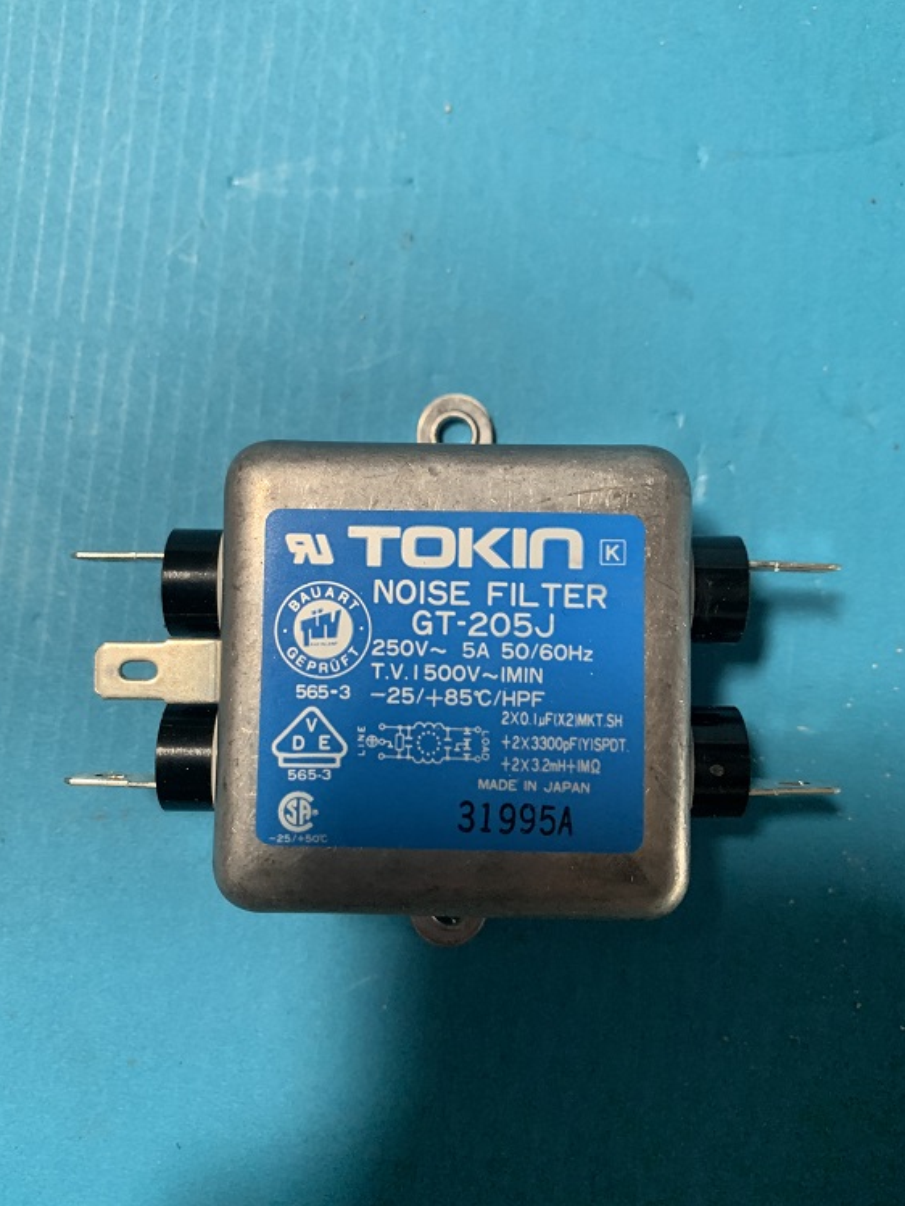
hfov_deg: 49.7
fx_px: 976
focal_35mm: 28
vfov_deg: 63.4
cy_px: 569
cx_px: 434
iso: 250
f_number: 1.8
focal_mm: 4.25
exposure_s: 1/60
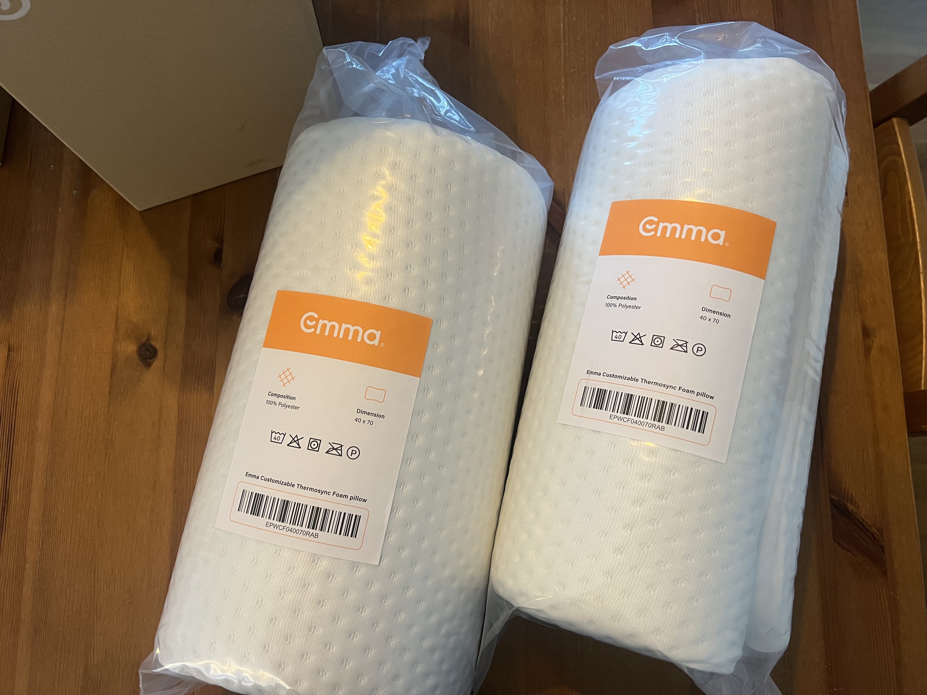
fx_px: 696
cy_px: 348
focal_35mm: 26
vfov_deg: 53.1
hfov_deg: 67.3
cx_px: 464
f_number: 1.5
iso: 200
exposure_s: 1/50
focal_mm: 5.7
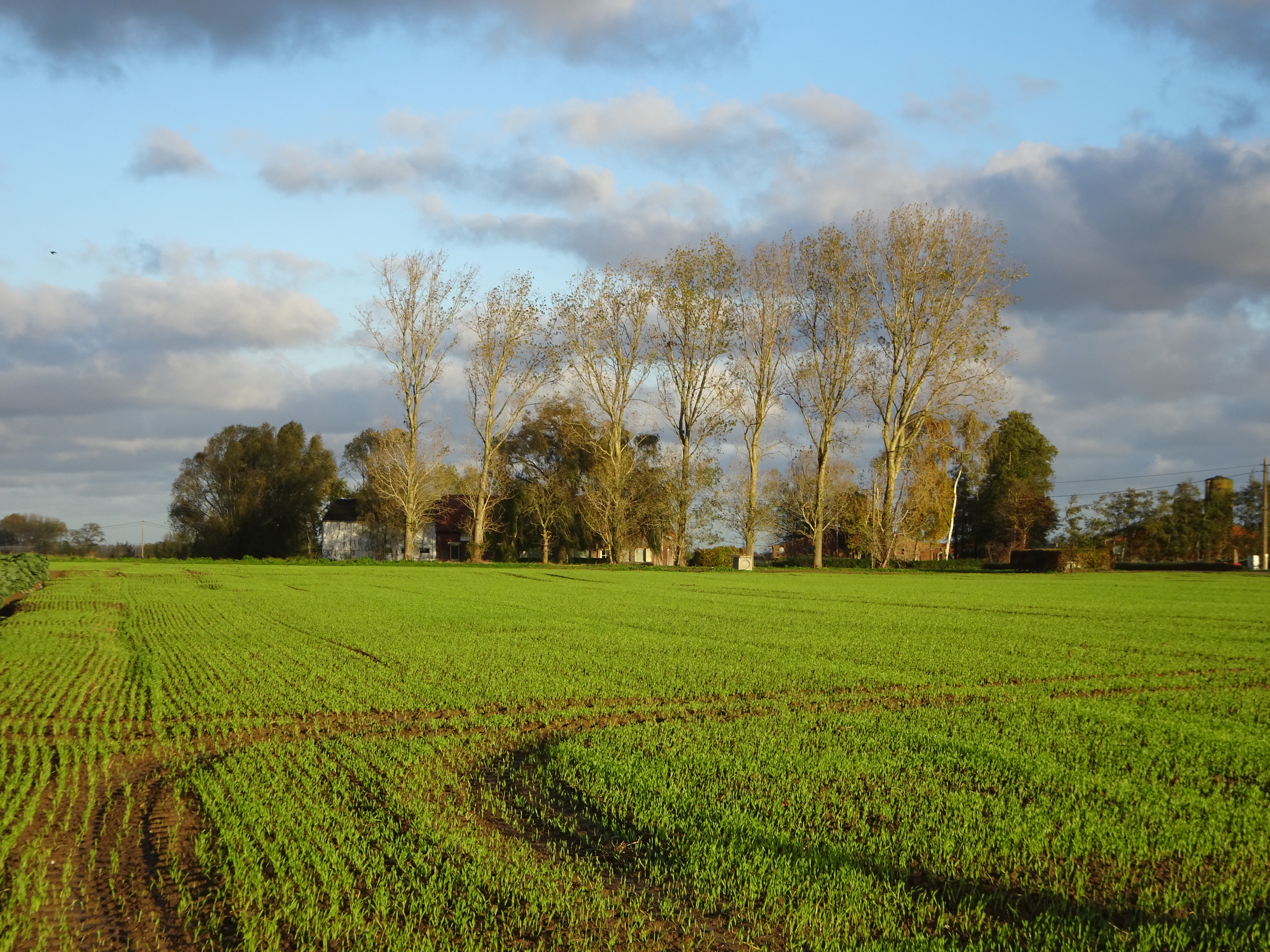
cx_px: 635
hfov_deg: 26.0
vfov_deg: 19.6
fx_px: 2752
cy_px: 476
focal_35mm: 75
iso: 80
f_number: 5
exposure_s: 1/250
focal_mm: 12.87
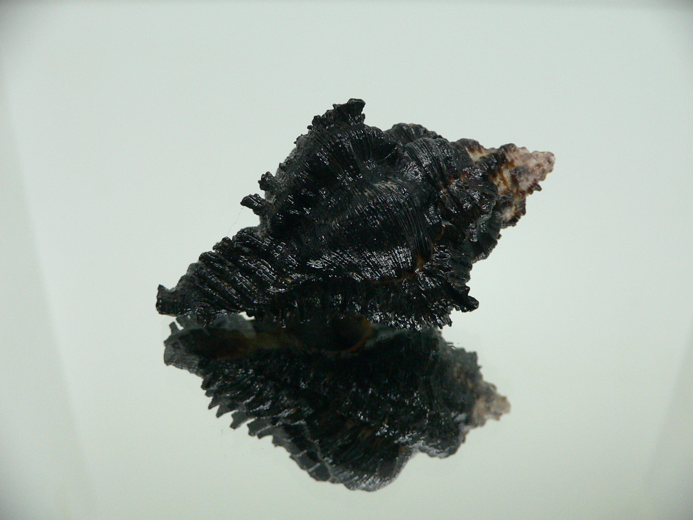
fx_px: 701
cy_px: 260
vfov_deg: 40.7
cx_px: 346
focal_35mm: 35
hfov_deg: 52.6
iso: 200
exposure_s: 1/60
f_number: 2.8
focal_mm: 4.6
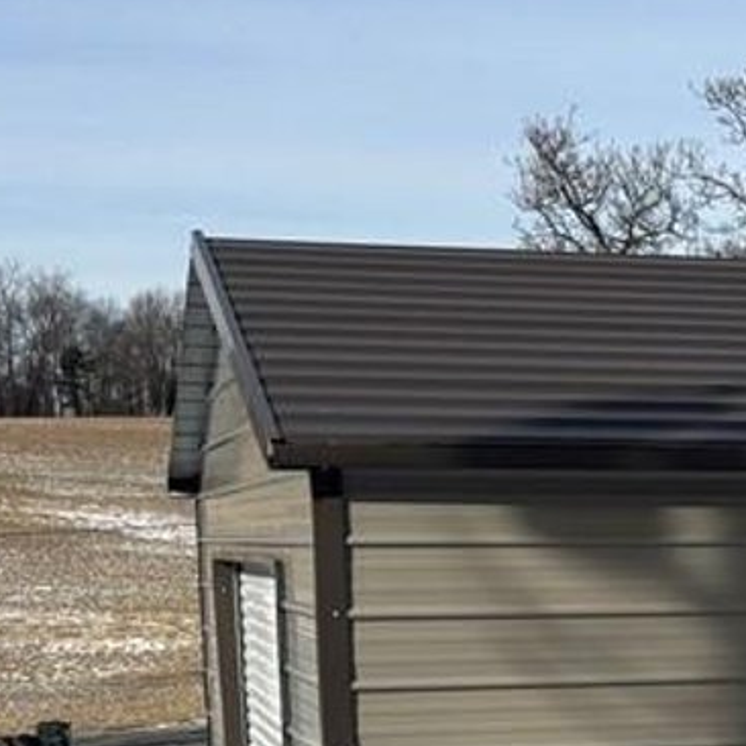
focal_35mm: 95
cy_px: 884
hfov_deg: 17.4
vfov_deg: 17.5
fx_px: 2316
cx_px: 896
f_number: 1.6
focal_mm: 5.96
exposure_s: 1/4425
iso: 50
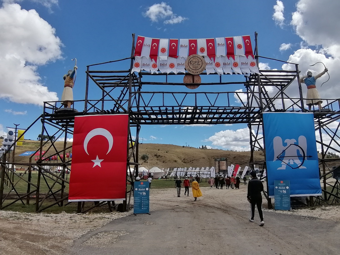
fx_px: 216
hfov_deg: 76.4
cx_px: 170
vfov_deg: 61.1
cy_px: 128
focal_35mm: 22
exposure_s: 1/1721
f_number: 2.4
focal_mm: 2.84
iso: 50
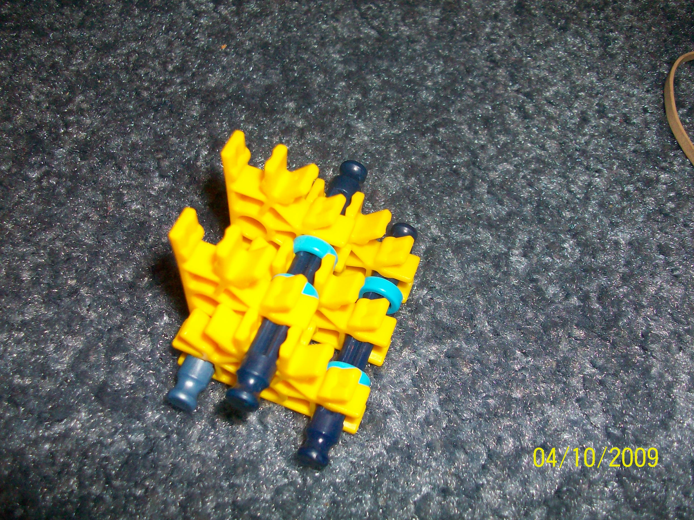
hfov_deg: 54.0
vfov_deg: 41.8
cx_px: 347
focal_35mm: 34
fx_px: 682
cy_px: 260
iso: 160
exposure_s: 1/60
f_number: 2.8
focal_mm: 5.7
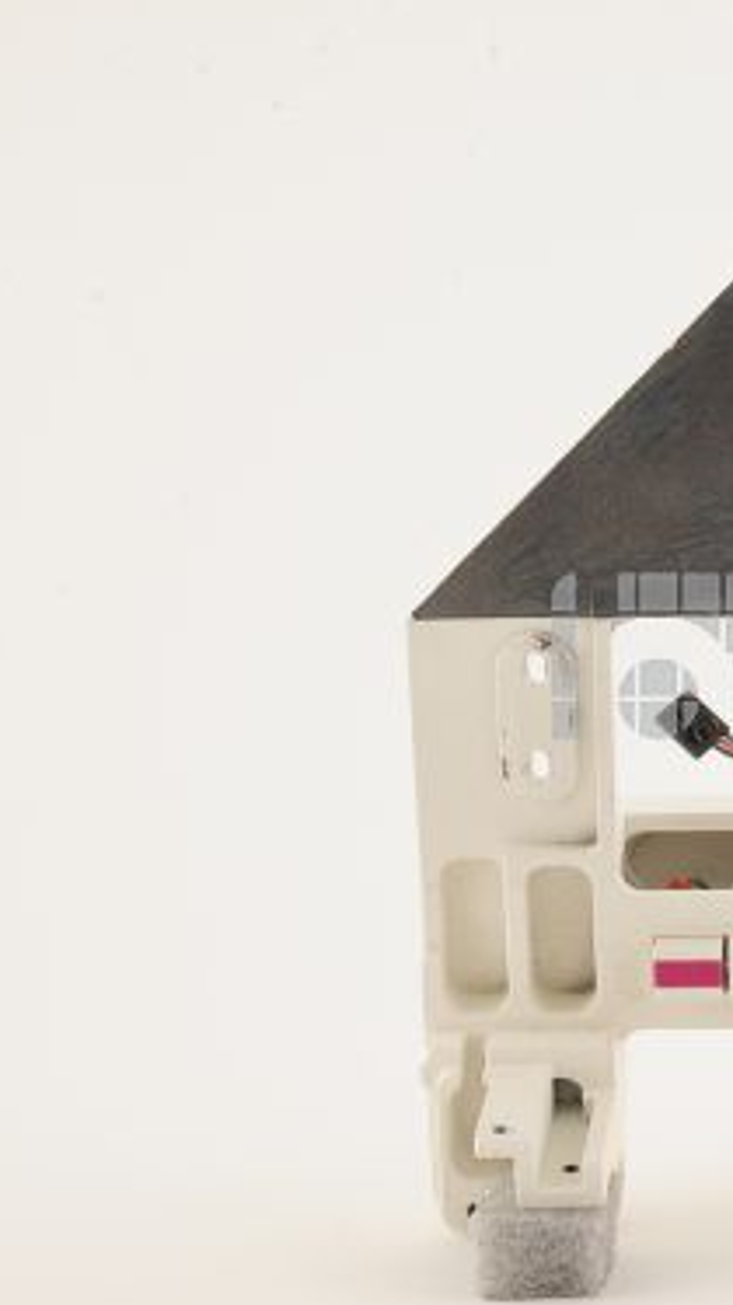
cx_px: 901
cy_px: 658
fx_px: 2906
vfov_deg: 25.3
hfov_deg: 13.9
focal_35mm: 84
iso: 1600
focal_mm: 50
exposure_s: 1/125
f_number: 13
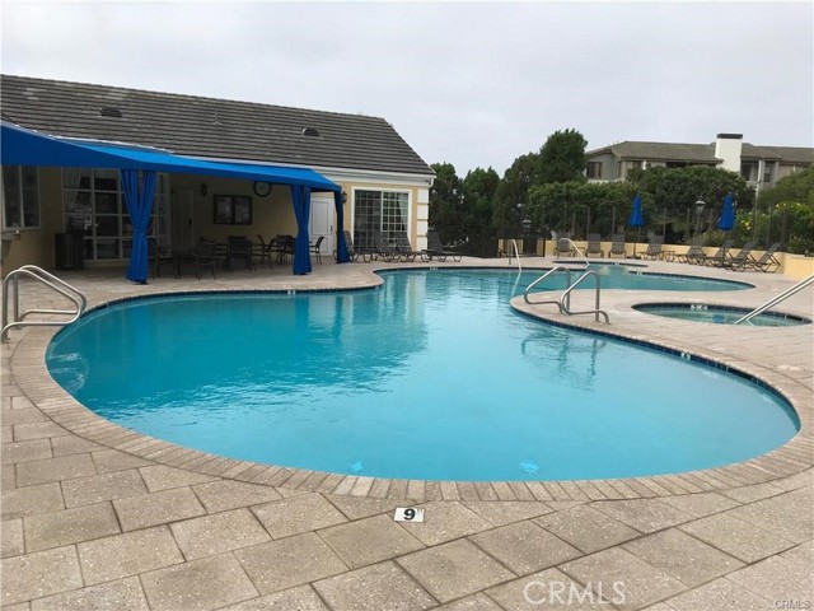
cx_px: 407
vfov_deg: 49.7
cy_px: 306
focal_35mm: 28
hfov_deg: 63.4
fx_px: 658
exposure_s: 1/2083
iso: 20
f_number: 1.8
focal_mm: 3.99
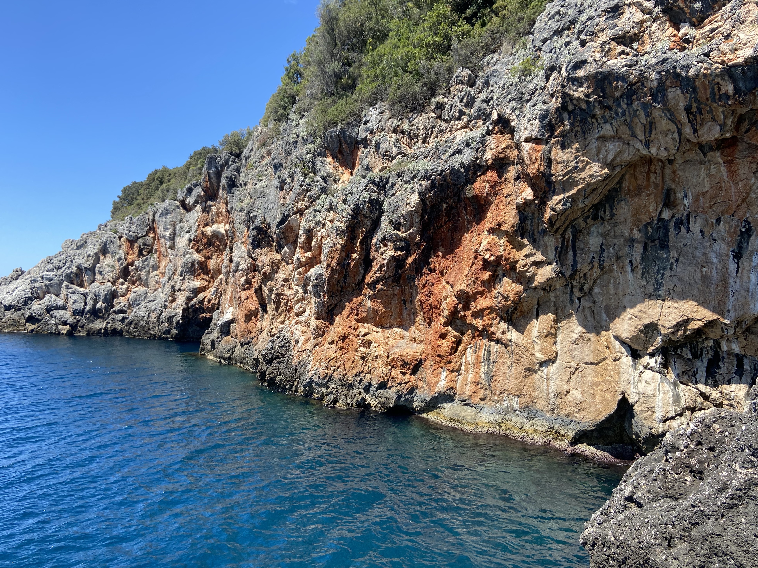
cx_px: 386
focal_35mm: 27
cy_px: 293
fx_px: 591
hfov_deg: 65.3
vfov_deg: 51.3
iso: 32
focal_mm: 4.25
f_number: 1.8
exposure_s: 1/1412
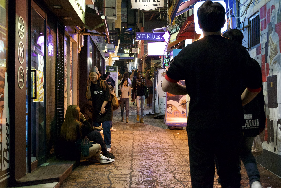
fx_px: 410
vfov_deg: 25.7
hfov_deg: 37.9
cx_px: 140
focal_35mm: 52
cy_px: 94
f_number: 6.3
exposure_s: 1/100
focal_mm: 35
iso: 8000
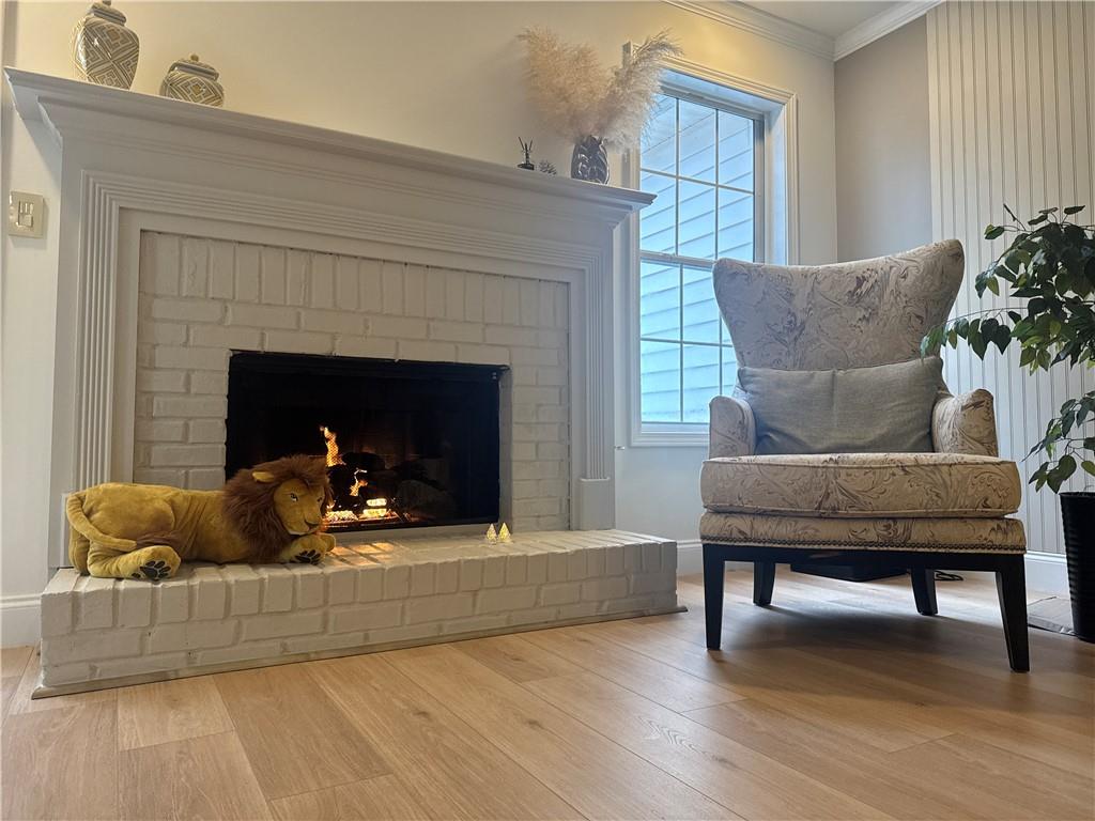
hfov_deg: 71.6
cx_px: 548
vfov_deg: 56.8
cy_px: 410
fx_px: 759
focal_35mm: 24
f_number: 1.78
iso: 200
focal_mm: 6.76
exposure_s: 1/110
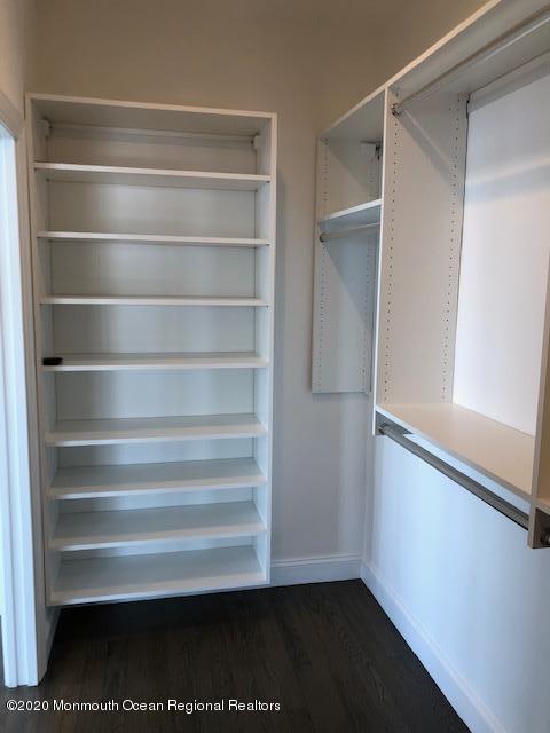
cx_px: 275
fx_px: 593
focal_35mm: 28
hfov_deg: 49.7
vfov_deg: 63.4
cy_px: 366
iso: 64
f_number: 1.8
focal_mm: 3.99
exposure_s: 1/120
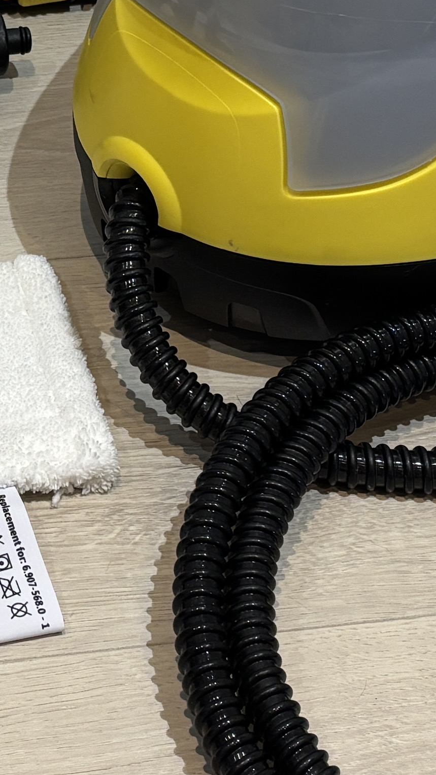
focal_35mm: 106
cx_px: -142
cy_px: 217
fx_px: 2177
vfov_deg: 20.1
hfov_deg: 11.1
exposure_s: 1/50
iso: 80
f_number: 1.6
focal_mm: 5.96
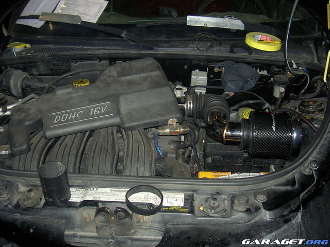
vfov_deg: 36.8
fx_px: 372
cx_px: 165
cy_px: 124
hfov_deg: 47.9
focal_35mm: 39
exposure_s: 1/125
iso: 100
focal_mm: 8
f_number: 2.8
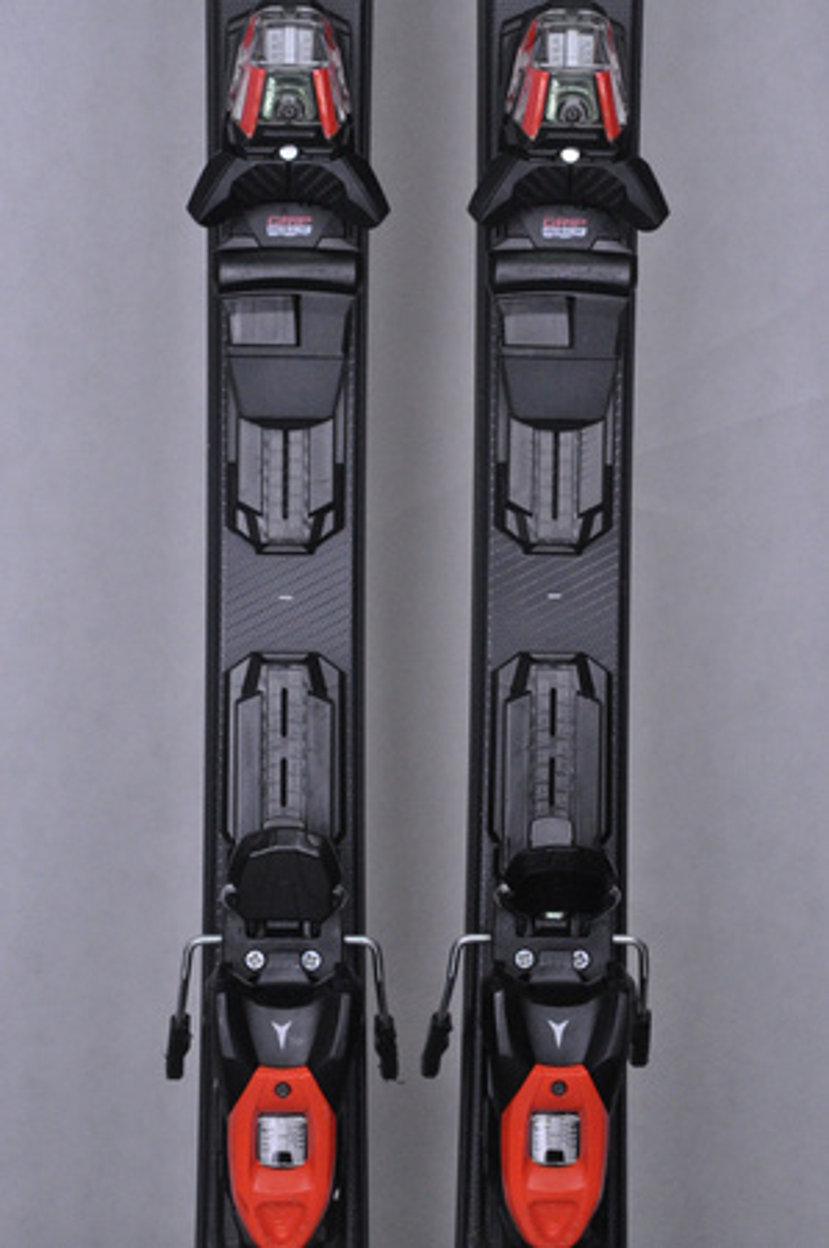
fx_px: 3635
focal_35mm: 105
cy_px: 624
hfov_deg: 13.0
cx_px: 414
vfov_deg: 19.5
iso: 3200
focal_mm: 70
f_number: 9.5
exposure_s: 1/125
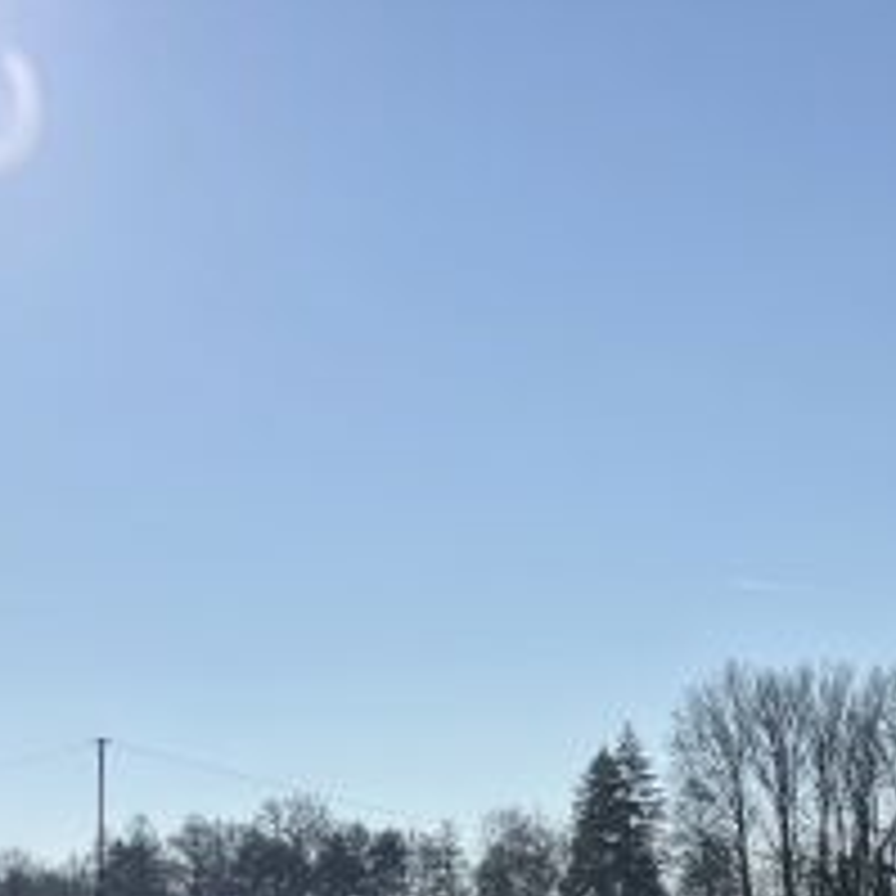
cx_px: 959
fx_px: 2167
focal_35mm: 74
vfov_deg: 21.7
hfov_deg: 22.2
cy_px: 1063
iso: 50
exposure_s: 1/7194
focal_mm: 5.96
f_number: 1.6
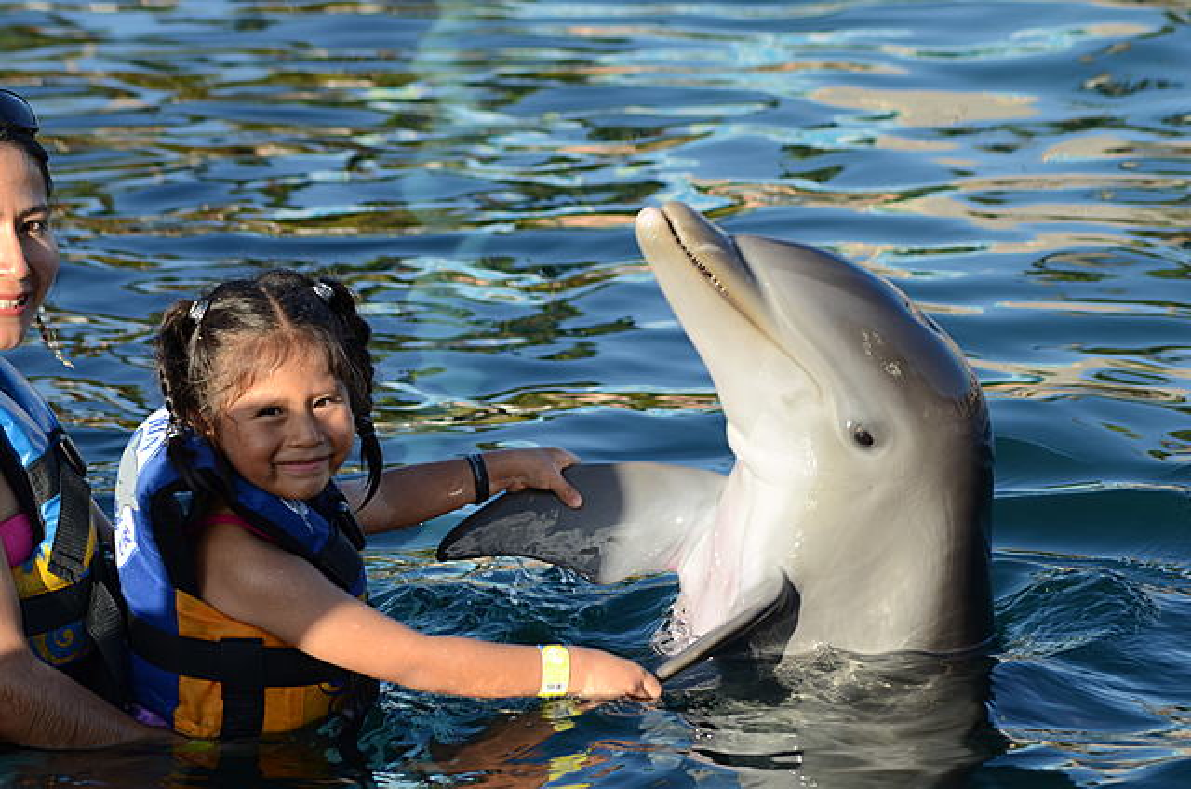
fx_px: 7181
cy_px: 394
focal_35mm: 218
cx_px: 596
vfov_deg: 6.3
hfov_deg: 9.5
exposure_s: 1/200
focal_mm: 145
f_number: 6.3
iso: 100
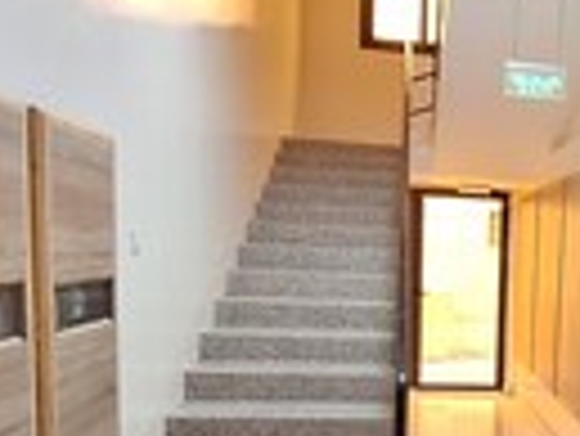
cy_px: 344
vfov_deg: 30.8
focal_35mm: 46
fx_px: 771
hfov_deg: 36.8
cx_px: 587
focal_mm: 1.74
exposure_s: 1/25
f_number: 2.2
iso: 200
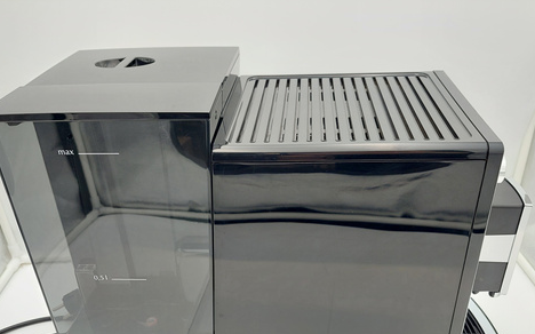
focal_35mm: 34
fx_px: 495
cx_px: 266
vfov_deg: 36.2
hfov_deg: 56.7
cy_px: 256
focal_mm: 5.23
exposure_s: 1/120
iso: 80
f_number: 1.8
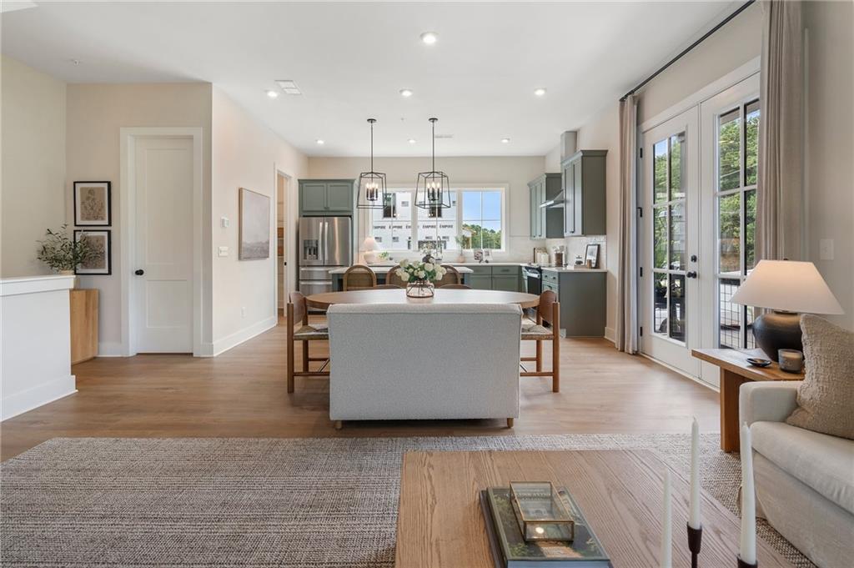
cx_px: 427
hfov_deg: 96.8
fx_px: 379
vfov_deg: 73.7
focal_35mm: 16
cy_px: 284
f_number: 7.1
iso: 640
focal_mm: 16
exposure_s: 1/8
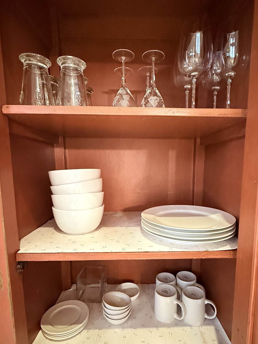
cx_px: 138
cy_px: 190
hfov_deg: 65.9
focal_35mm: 20
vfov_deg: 81.5
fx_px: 199
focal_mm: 2.22
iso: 1000
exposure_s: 1/60
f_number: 2.2
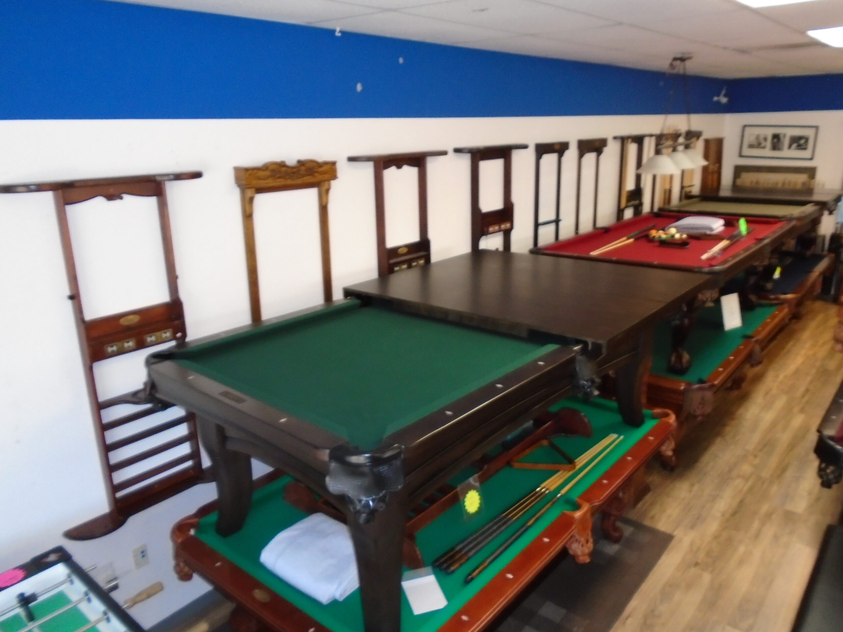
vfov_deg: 53.1
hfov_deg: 67.3
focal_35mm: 26
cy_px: 316
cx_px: 422
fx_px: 633
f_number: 3.2
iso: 400
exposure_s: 1/30
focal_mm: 4.6
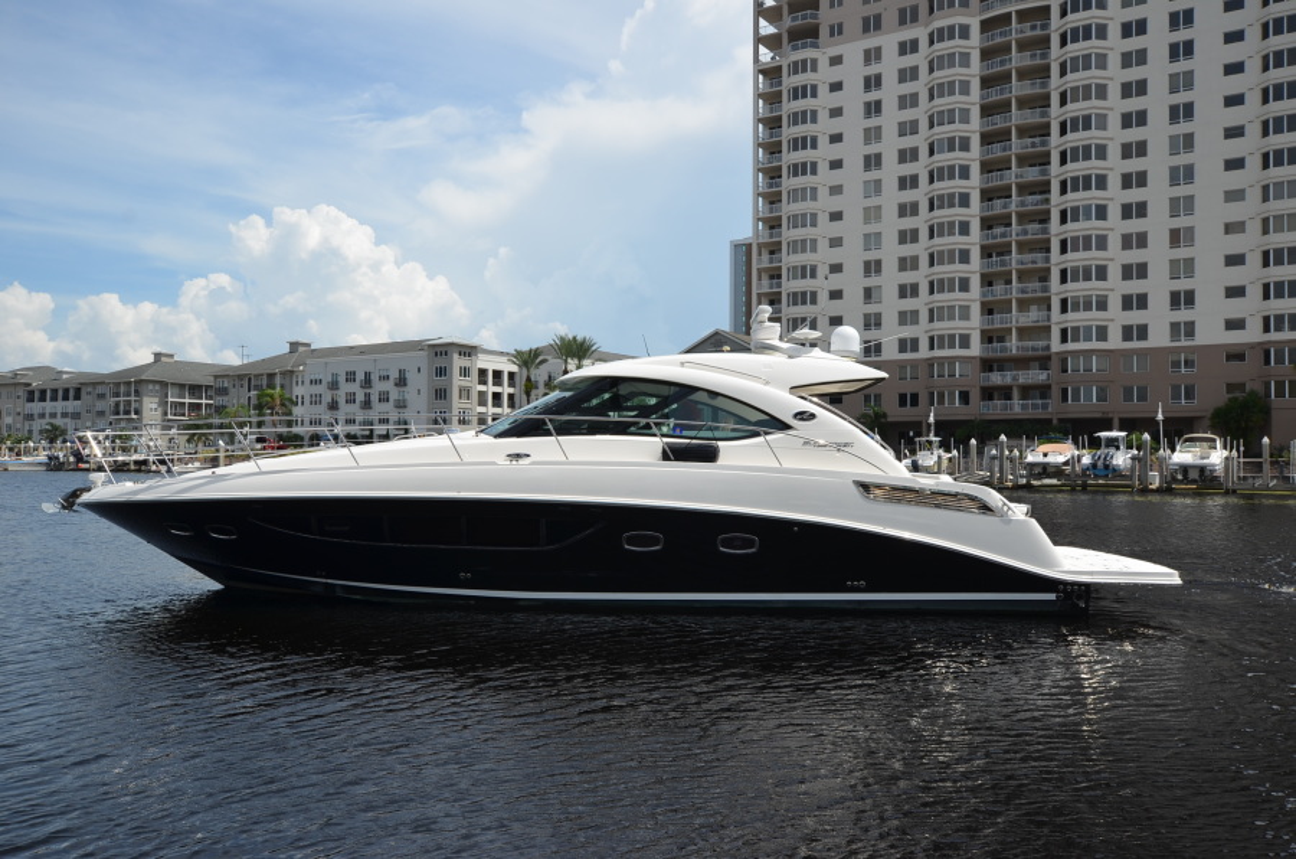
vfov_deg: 43.4
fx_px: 1078
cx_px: 648
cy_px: 430
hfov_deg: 62.0
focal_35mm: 30
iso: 100
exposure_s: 1/320
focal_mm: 20
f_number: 9
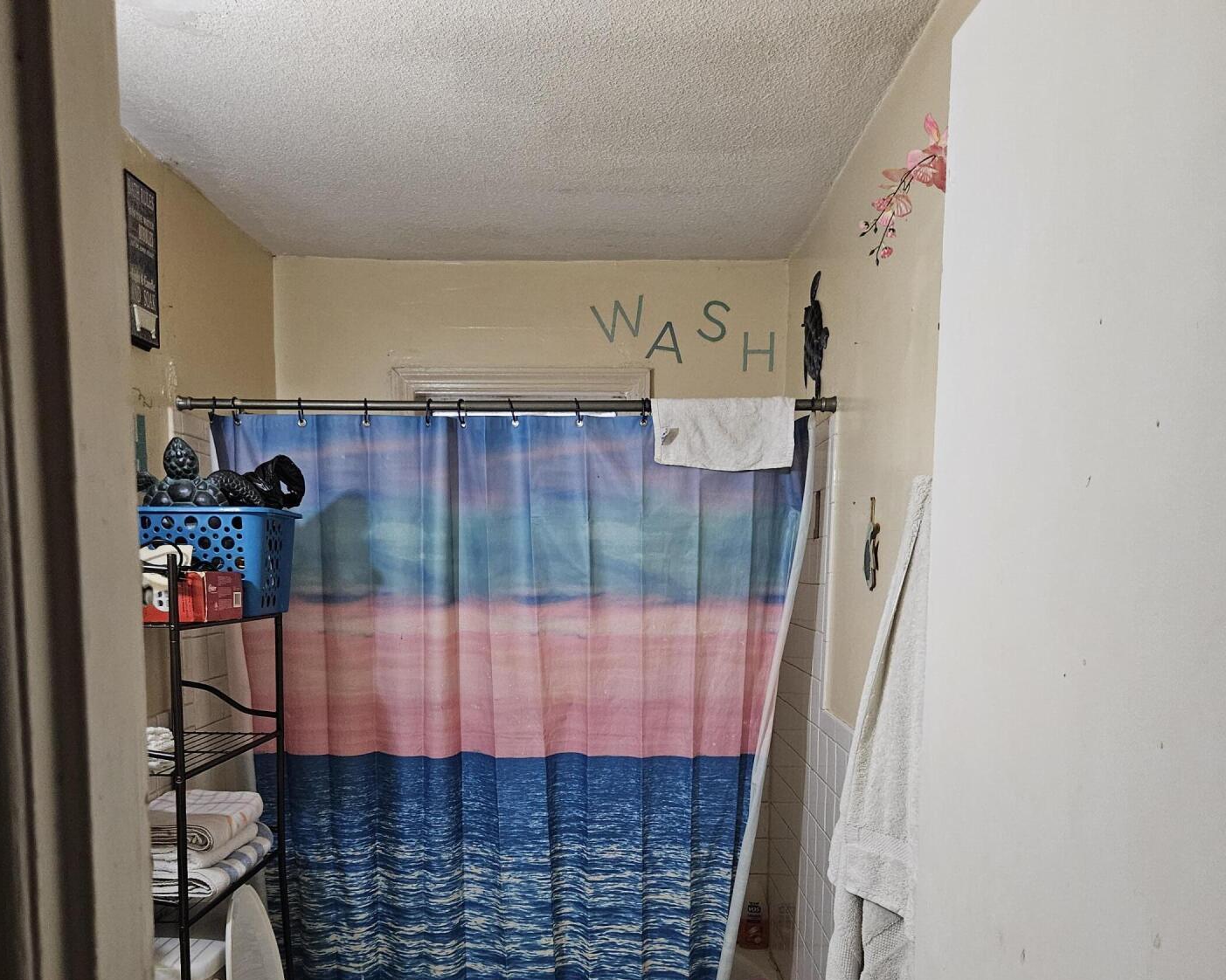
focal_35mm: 32
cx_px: 595
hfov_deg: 55.7
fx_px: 1161
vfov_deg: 44.7
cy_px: 692
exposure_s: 1/120
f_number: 1.8
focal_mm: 5.4
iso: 640
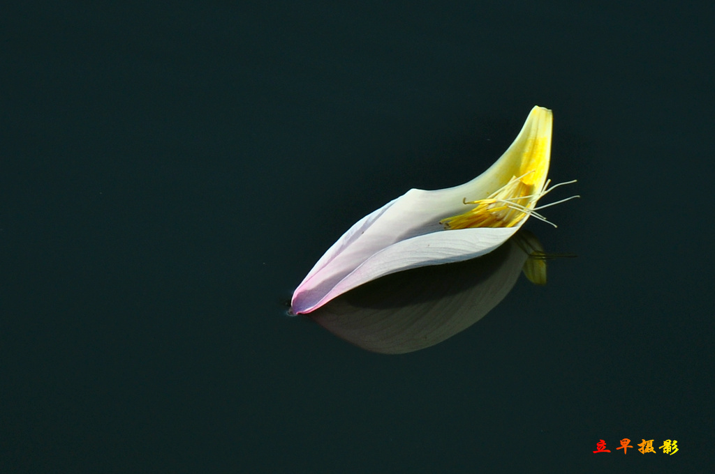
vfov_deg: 3.0
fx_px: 8926
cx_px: 358
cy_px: 237
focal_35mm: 450
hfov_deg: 4.6
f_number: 5.6
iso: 200
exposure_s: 1/800
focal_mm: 300
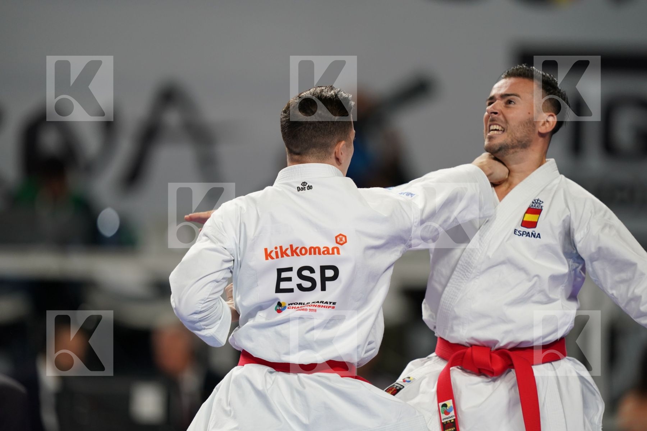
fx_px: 7188
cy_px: 216
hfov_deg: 5.2
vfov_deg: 3.4
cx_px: 324
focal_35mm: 400
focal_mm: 400
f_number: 2.8
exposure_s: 1/500
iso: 1000
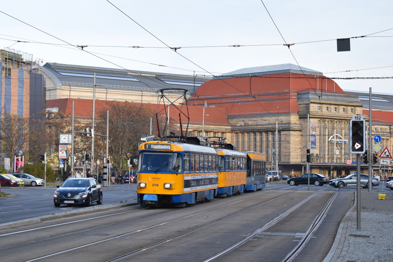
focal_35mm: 68
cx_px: 196
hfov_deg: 29.9
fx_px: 737
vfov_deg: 20.2
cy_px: 131
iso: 280
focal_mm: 45
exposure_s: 1/250
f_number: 8
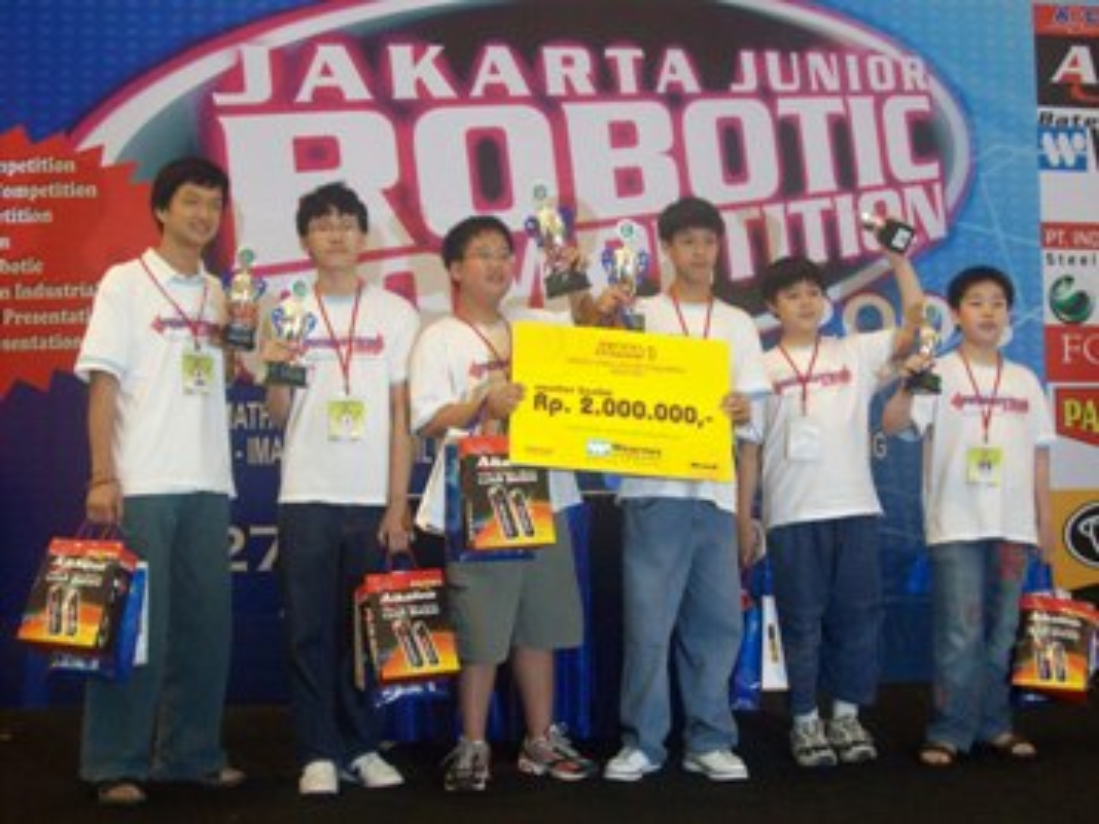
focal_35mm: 45
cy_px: 412
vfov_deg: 32.2
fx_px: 1429
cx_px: 550
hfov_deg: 42.1
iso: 200
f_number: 3
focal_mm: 7.6
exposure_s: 1/8
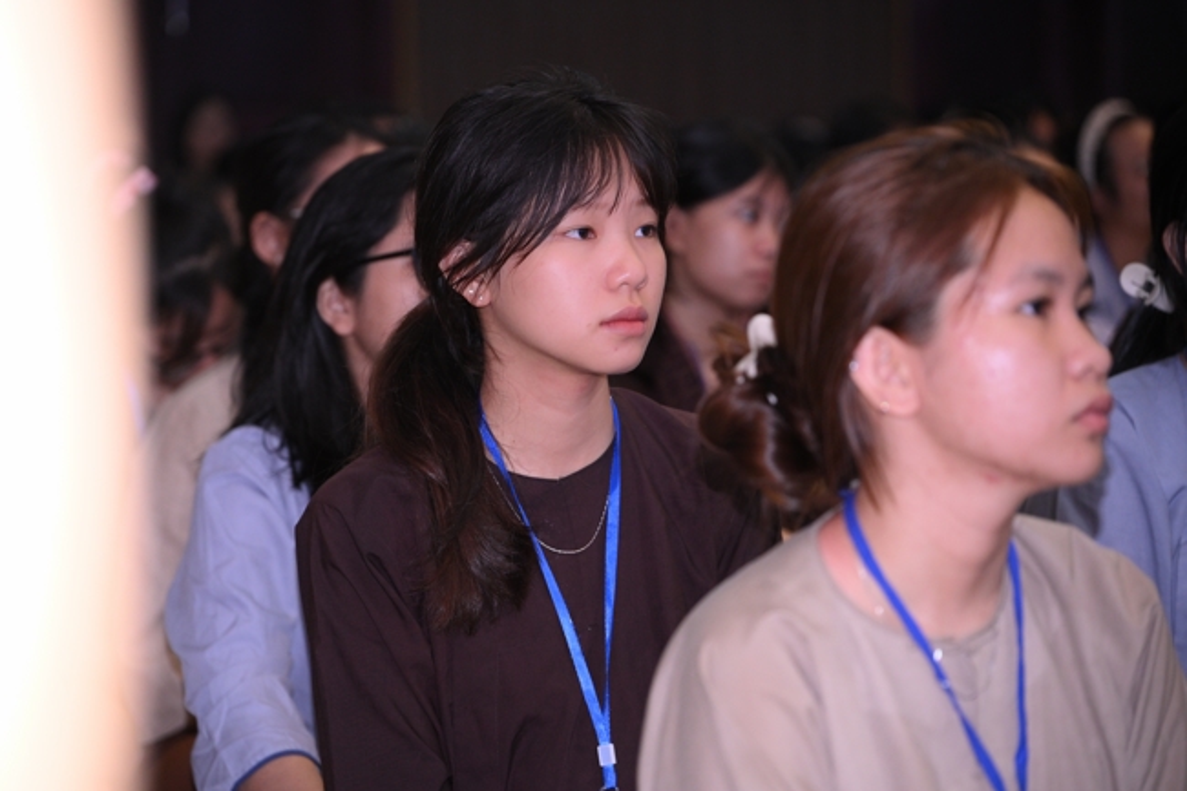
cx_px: 594
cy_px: 396
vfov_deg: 11.4
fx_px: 3955
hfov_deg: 17.1
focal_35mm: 120
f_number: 4
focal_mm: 120
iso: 2500
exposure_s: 1/160
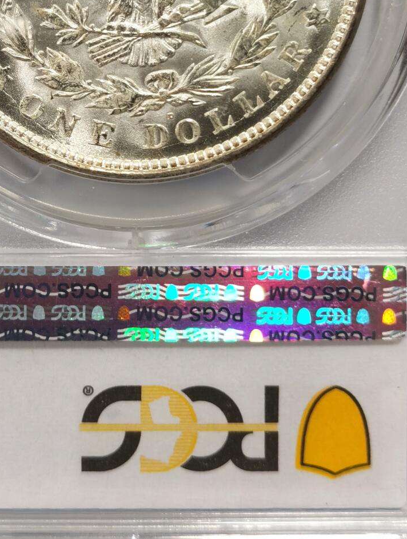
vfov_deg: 18.8
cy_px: 87
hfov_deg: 14.4
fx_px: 1609
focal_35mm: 103
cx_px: 138
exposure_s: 1/100
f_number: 16
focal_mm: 5.56
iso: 80
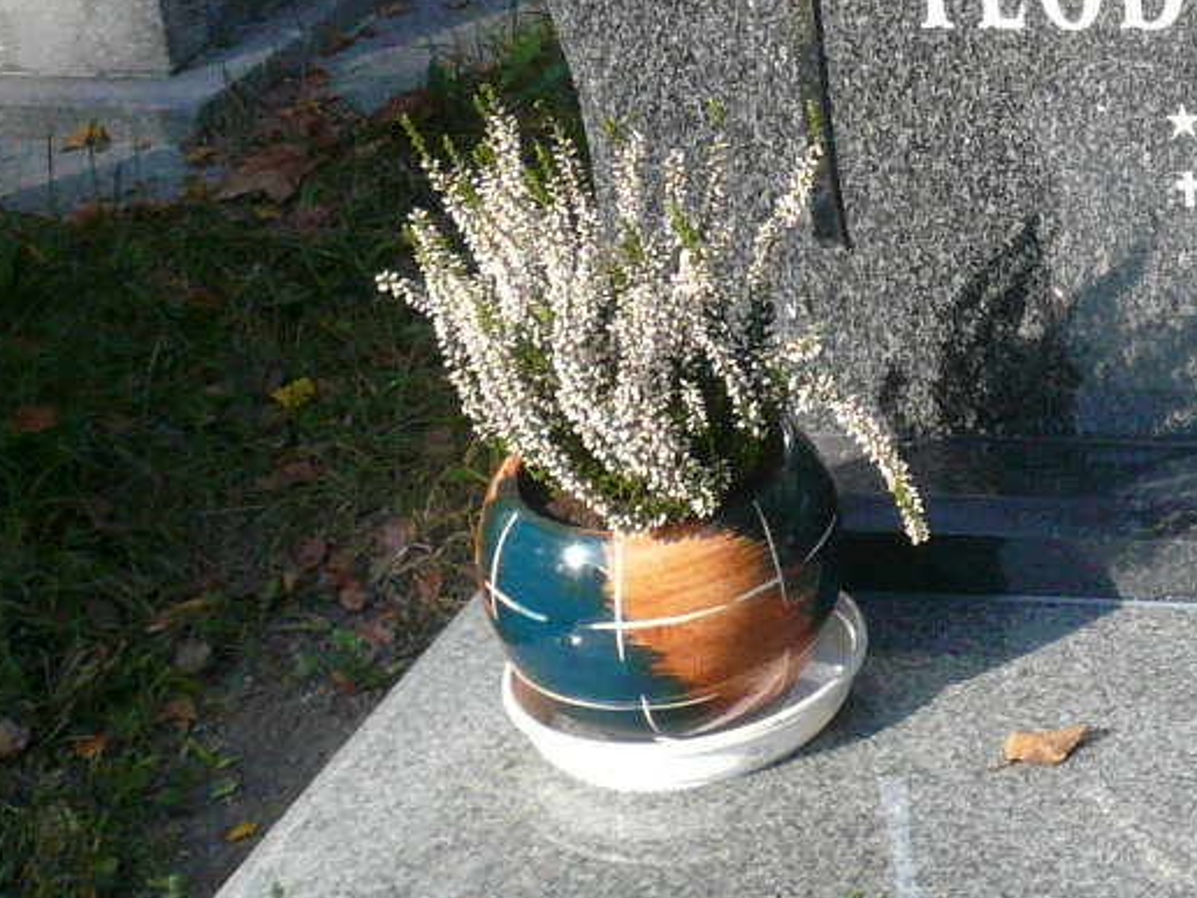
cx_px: 1580
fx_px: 3216
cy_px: -67
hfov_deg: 19.4
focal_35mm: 93
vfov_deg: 15.5
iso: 100
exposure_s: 1/640
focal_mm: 4.6
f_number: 2.8
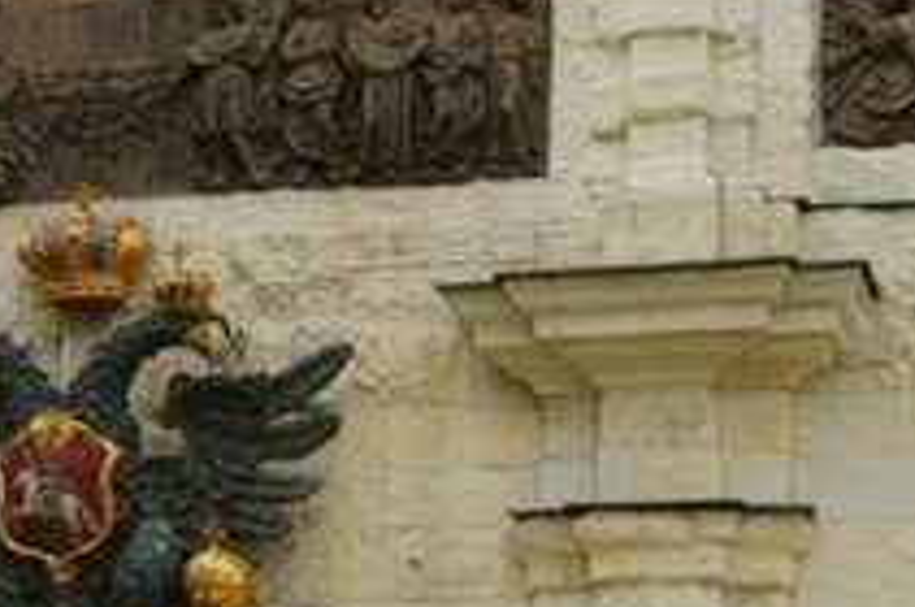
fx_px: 3920
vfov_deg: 8.8
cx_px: 108
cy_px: 416
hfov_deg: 13.2
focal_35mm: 154
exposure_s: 1/250
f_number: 5
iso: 100
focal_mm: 35
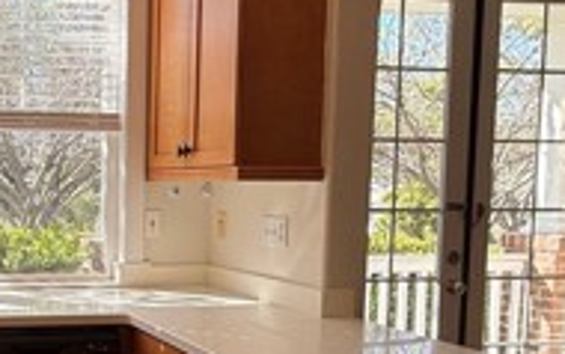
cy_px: 247
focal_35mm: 50
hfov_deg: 35.3
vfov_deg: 25.7
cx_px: -36
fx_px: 770
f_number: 2.2
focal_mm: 2.22
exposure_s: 1/411
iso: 50
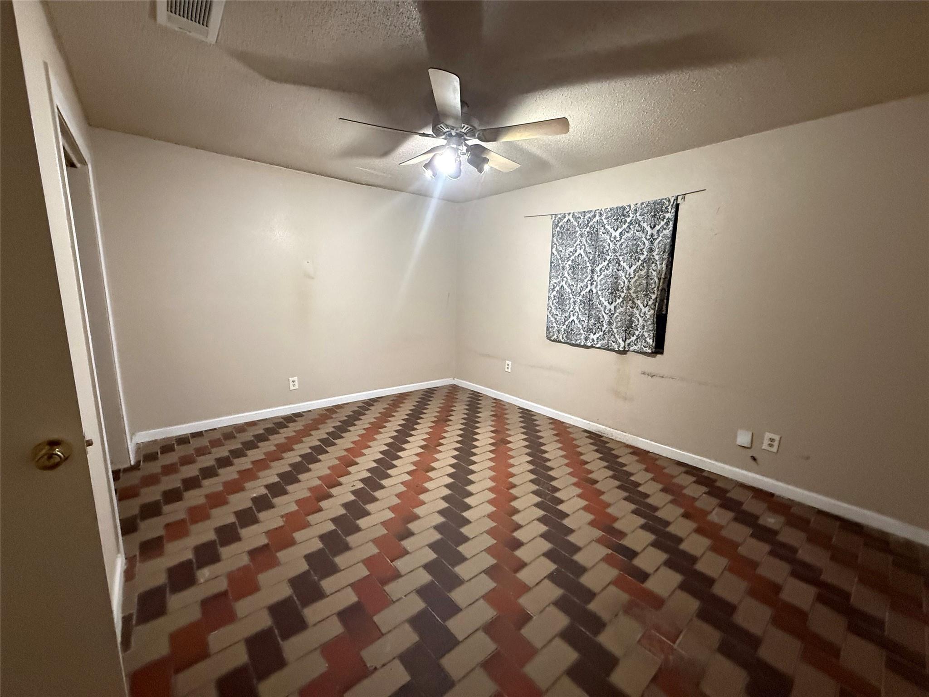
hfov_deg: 102.1
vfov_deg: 85.7
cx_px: 464
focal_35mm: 14
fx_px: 376
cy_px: 348
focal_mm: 2.22
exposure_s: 1/60
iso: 1000
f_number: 2.2
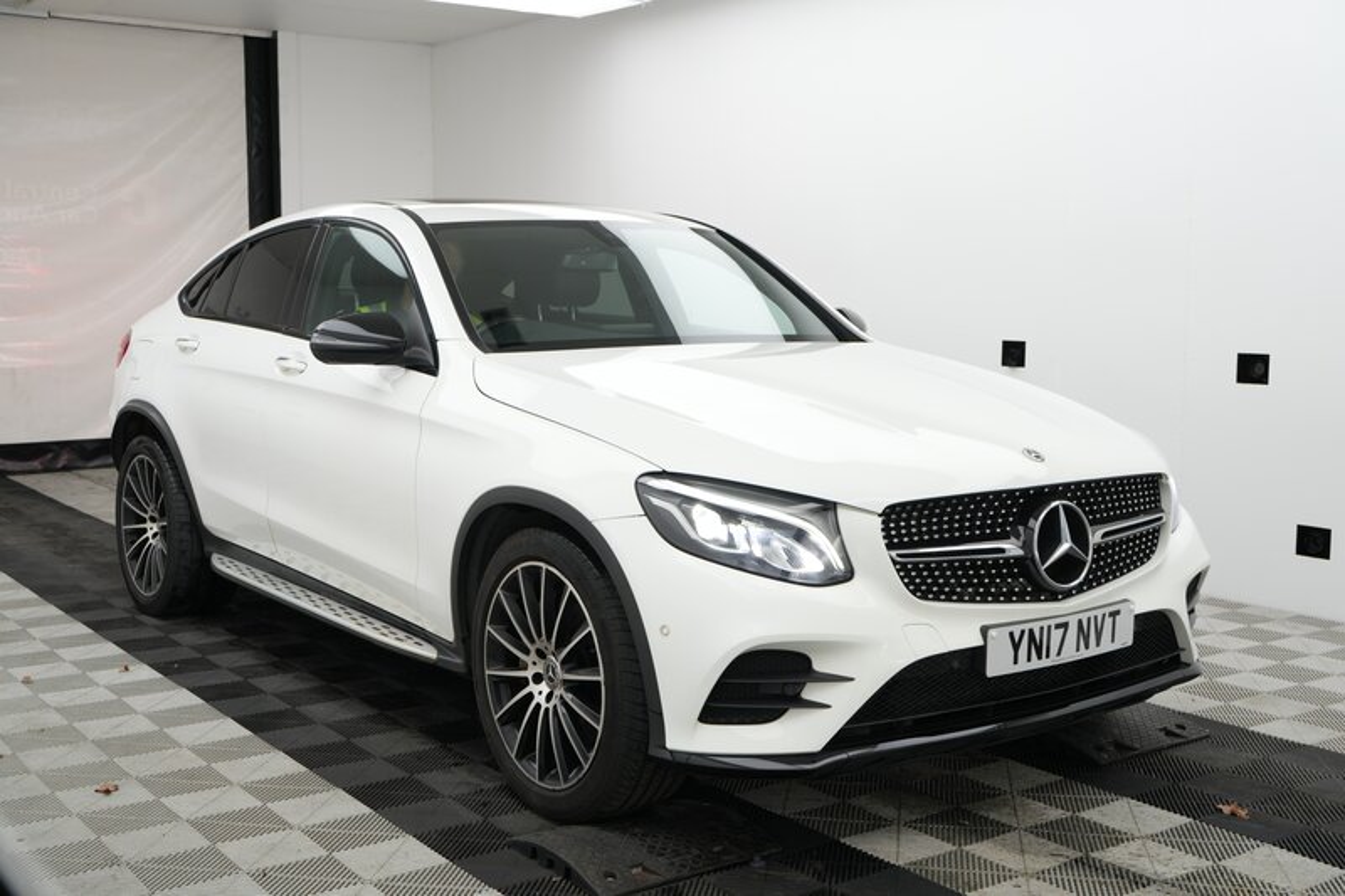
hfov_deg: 48.5
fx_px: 1494
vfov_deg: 33.4
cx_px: 672
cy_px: 448
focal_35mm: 40
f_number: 8
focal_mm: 40
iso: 400
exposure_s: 1/20
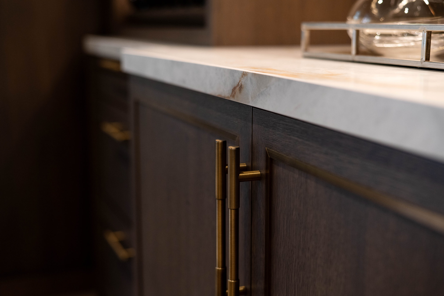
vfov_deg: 27.0
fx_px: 617
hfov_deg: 39.6
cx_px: 222
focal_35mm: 50
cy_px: 148
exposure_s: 1/125
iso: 800
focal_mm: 50
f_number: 2.8
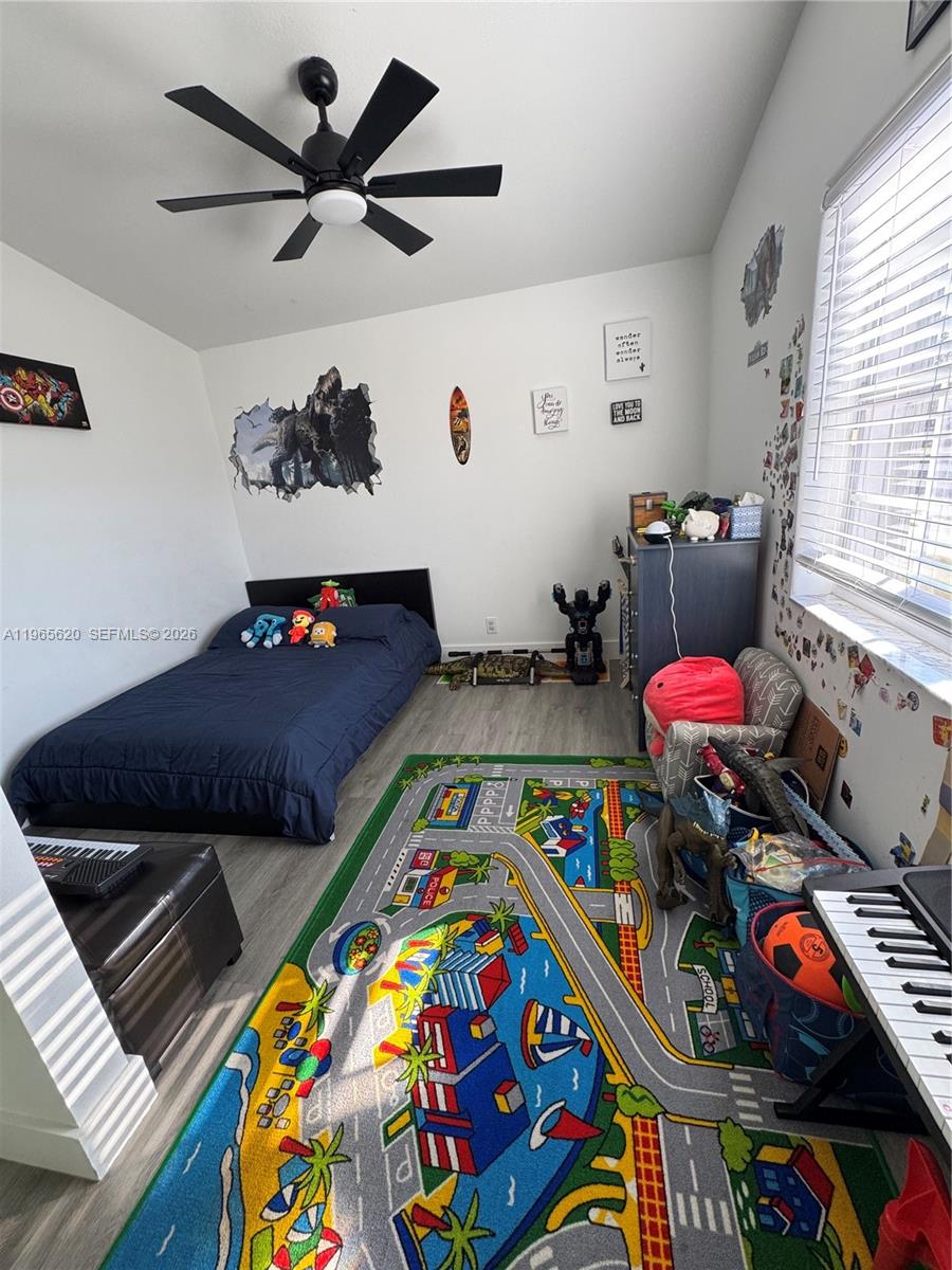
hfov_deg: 85.7
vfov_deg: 102.1
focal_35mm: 14
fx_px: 513
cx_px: 476
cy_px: 635
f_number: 2.2
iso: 160
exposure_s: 1/99
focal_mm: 2.22
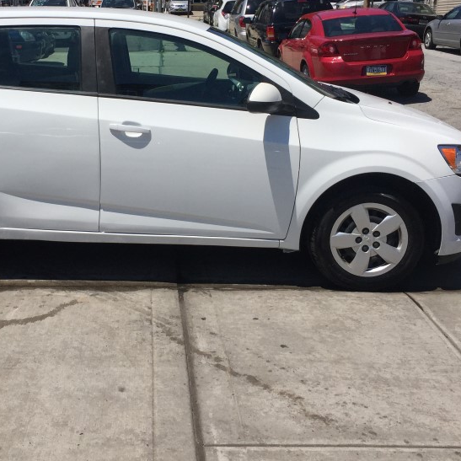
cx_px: 157
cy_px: 152
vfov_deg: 35.0
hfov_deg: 35.0
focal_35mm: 48
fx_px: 723
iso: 32
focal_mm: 4.15
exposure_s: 1/4405
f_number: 2.2
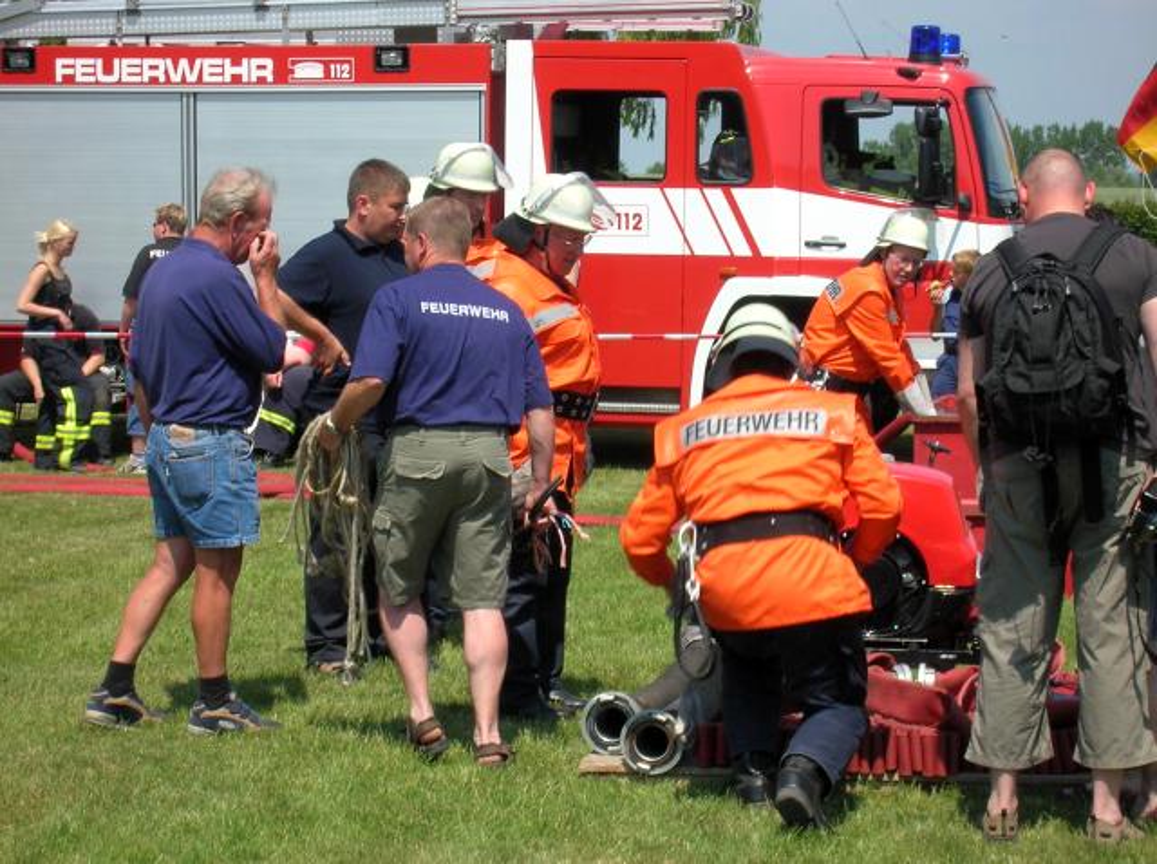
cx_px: 578
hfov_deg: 19.3
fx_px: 3404
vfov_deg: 14.5
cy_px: 432
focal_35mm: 102
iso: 50
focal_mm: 17.1
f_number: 8.2
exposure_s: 1/126
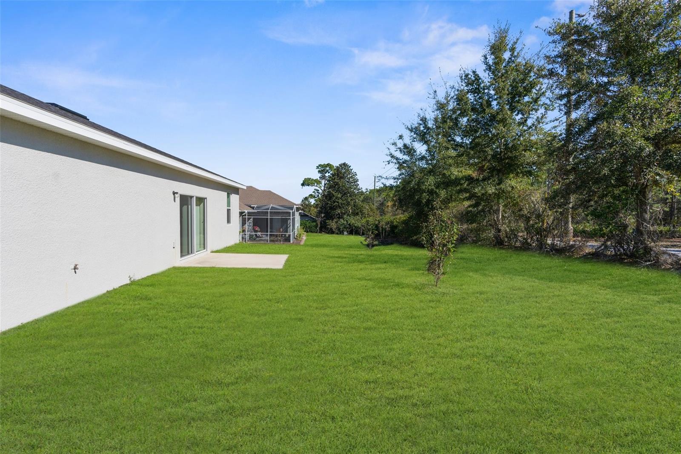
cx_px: 340
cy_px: 227
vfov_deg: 73.7
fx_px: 303
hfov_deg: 96.7
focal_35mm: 16
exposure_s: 1/250
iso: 125
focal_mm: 16
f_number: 6.3
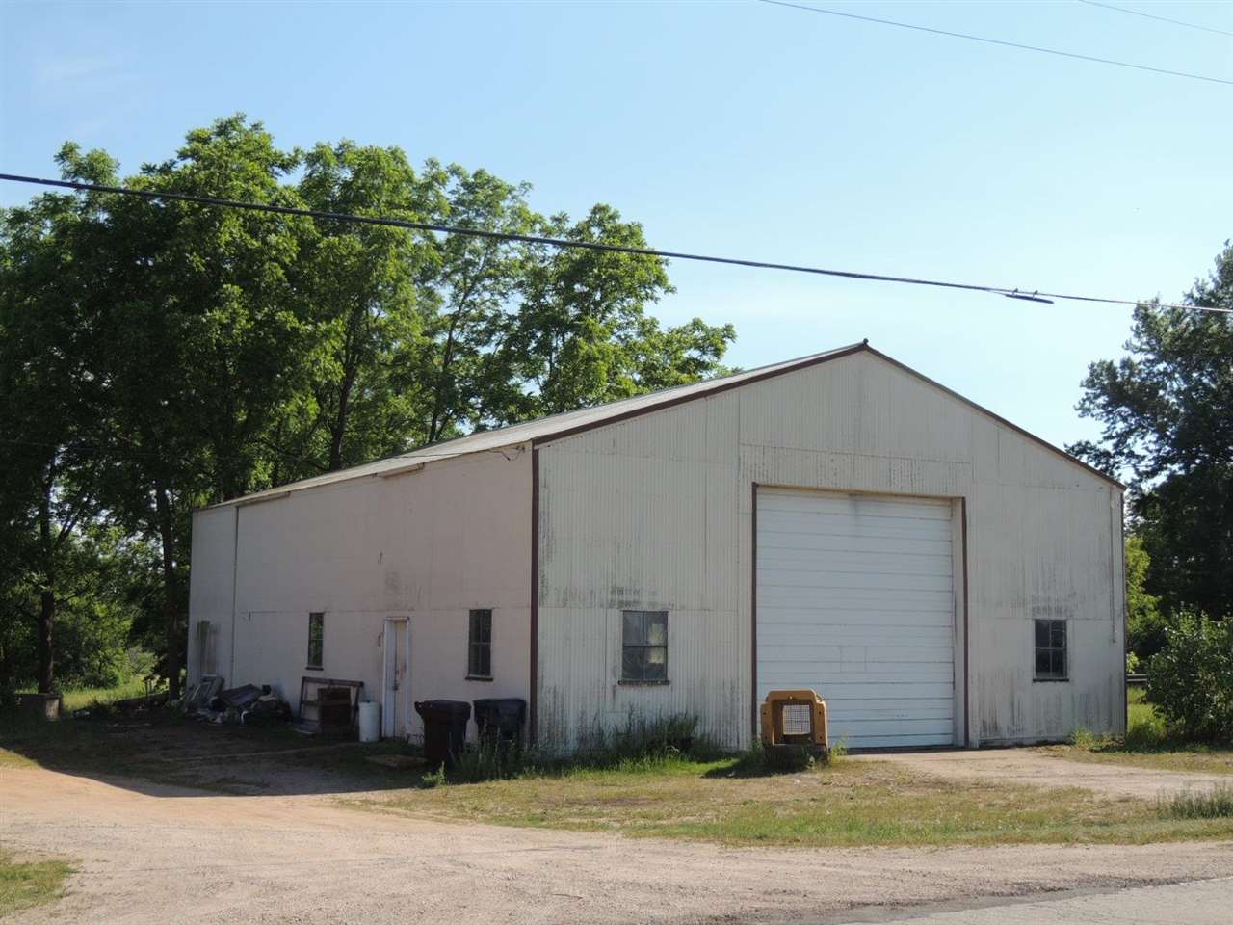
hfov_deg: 40.4
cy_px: 462
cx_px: 616
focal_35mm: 47
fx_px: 1674
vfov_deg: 30.9
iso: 100
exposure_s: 1/800
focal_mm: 8.3
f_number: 3.5
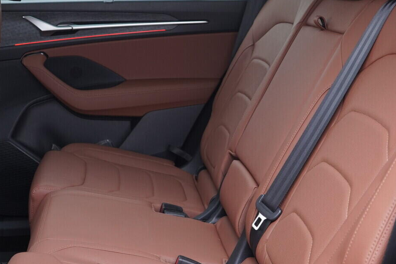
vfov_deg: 24.2
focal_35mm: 56
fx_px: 616
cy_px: 128
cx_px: 204
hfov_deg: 35.6
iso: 400
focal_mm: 24
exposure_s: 1/40
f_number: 2.8
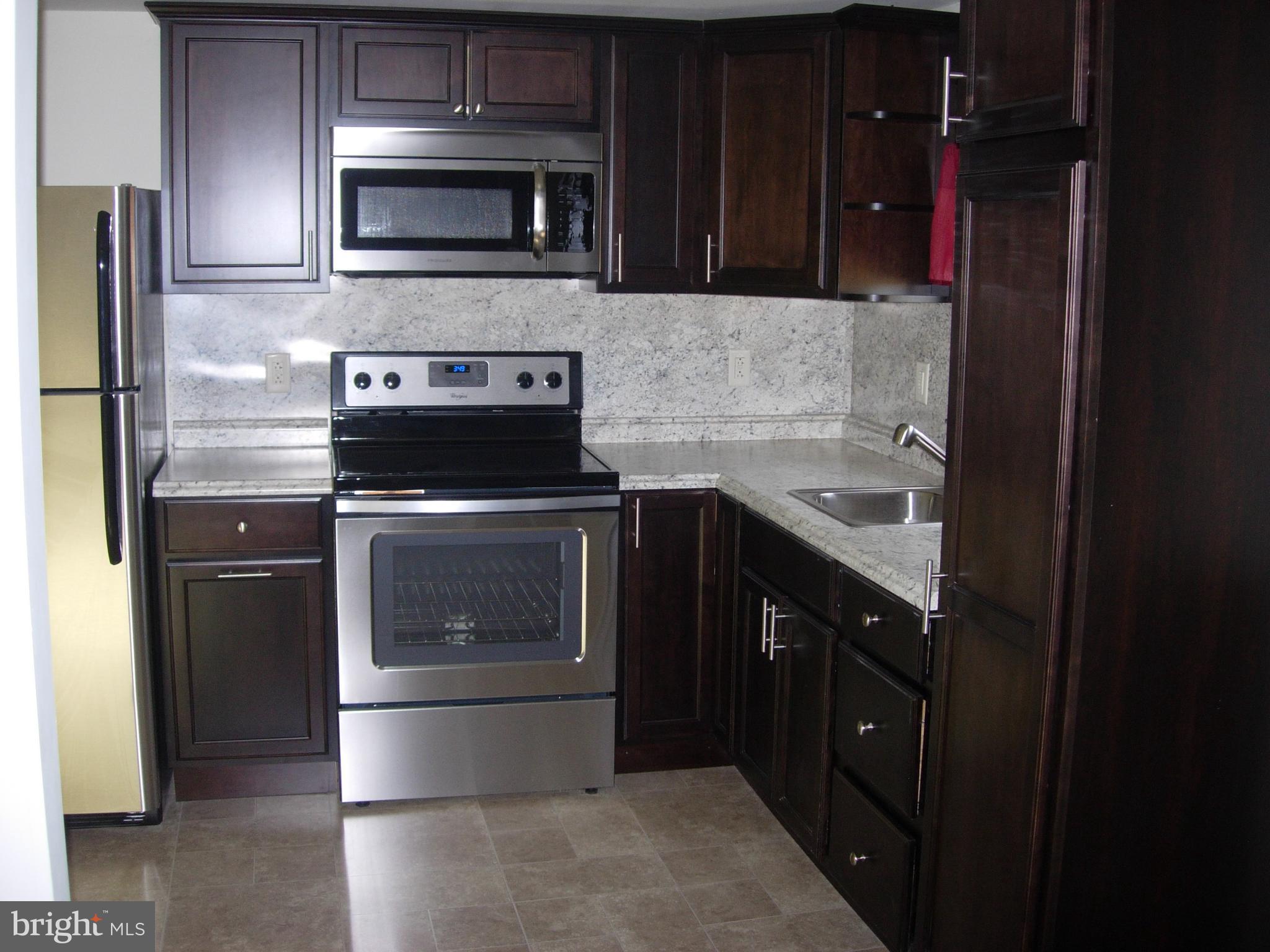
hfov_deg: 49.0
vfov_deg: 37.7
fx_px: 1394
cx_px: 635
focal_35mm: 38
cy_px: 476
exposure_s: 1/64
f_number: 2.8
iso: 79
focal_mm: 7.8
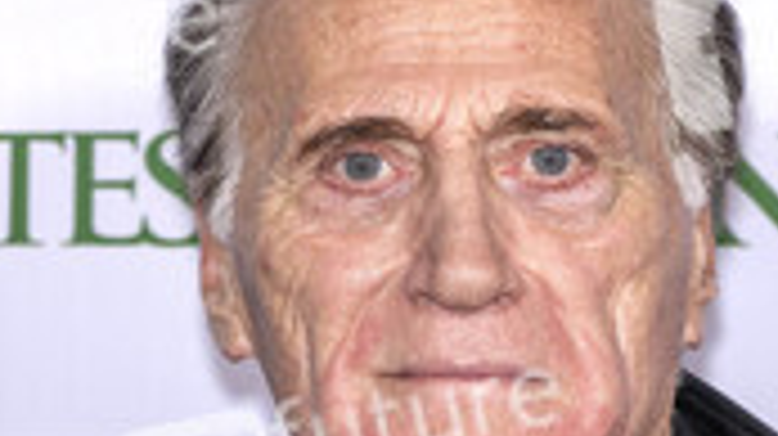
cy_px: 701
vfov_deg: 4.1
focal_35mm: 291
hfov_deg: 7.4
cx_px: 477
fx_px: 5999
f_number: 5.6
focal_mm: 120
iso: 800
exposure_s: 1/200
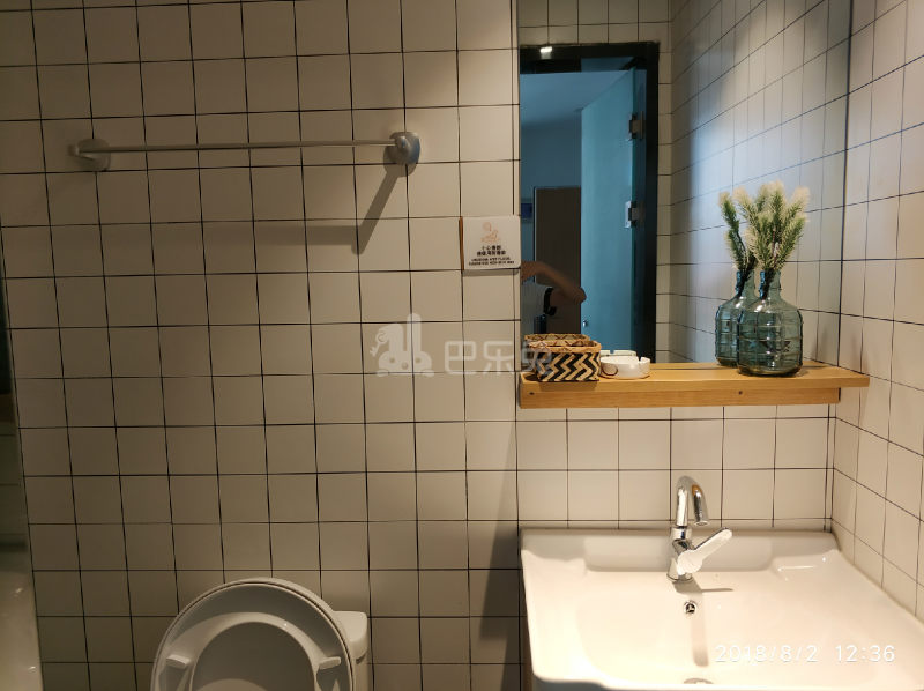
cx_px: 462
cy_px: 346
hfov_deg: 65.4
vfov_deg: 51.3
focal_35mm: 27
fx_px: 720
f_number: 1.8
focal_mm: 3.82
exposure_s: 1/25
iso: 361
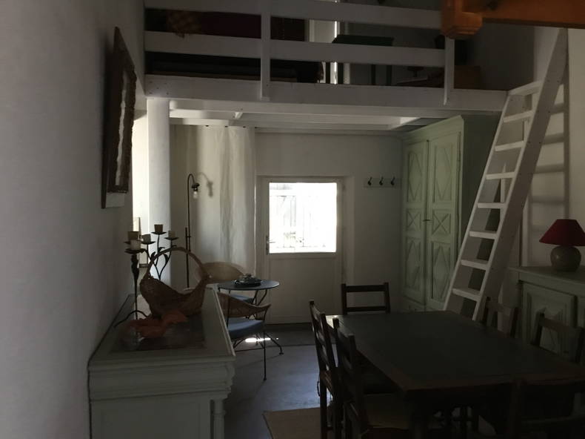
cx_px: 292
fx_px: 524
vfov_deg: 45.4
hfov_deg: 58.4
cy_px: 220
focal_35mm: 31
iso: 400
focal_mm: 3.3
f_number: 2.4
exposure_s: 1/17
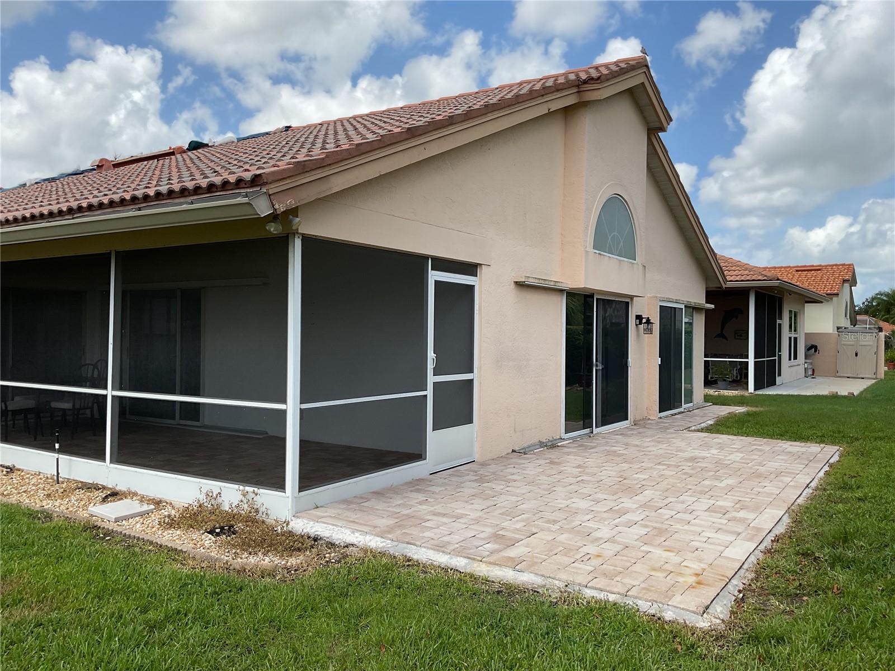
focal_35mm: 29
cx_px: 448
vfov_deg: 48.2
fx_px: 750
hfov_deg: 61.7
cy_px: 336
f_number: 1.8
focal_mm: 3
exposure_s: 1/1412
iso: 16
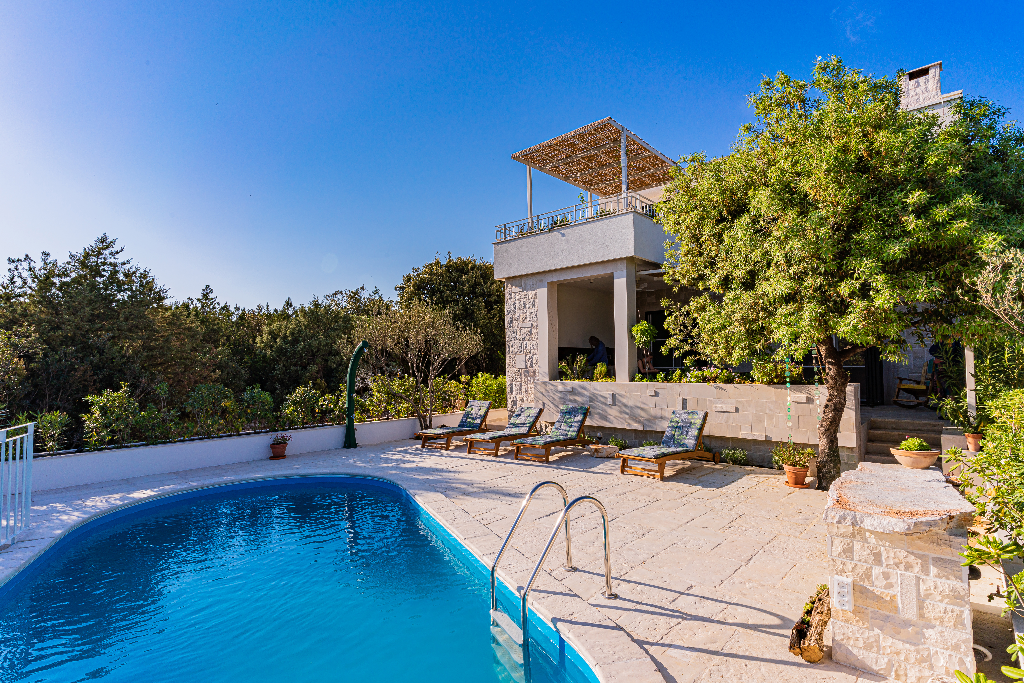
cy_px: 342
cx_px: 512
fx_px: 512
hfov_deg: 90.0
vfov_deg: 67.4
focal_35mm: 18
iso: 64
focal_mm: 18
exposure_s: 1/125
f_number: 16
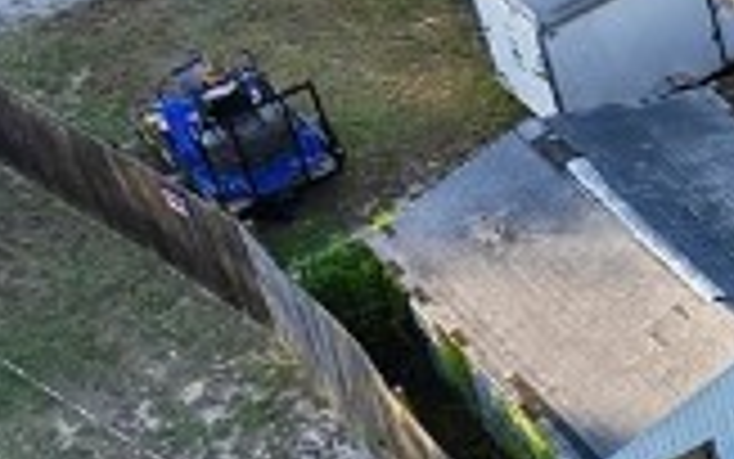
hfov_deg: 11.5
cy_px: 432
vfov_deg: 8.2
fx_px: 3202
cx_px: 1558
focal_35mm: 160
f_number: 1.8
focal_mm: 8.7
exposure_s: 1/10
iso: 100
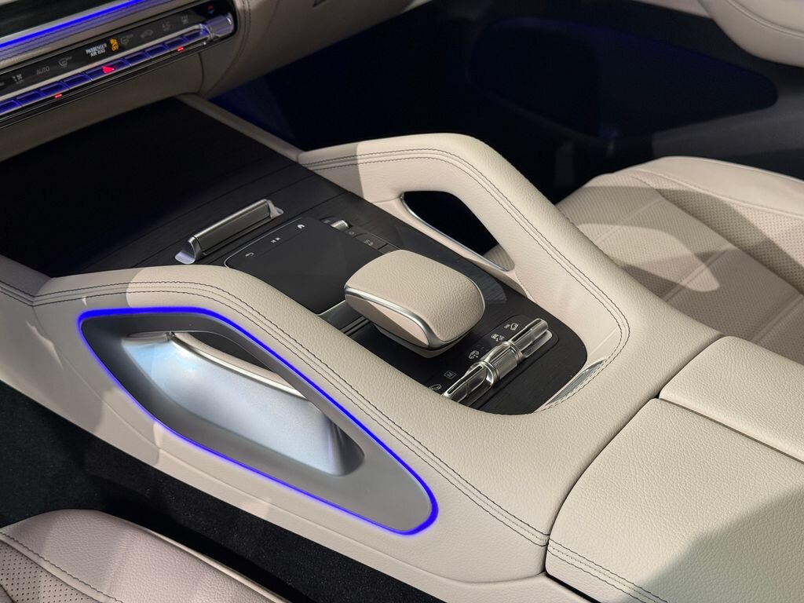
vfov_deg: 30.3
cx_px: 402
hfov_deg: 39.7
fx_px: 1115
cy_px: 302
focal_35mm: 48
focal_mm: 6.76
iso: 160
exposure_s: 1/50
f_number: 1.78
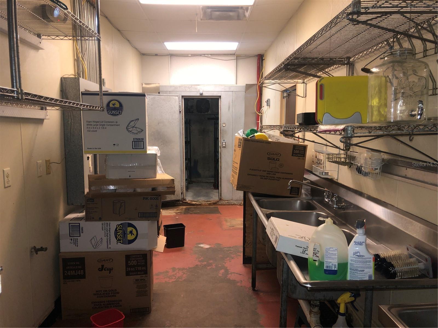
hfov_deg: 63.4
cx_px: 219
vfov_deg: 49.7
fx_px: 354
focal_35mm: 28
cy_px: 164
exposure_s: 1/15
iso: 50
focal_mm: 3.99
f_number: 1.8
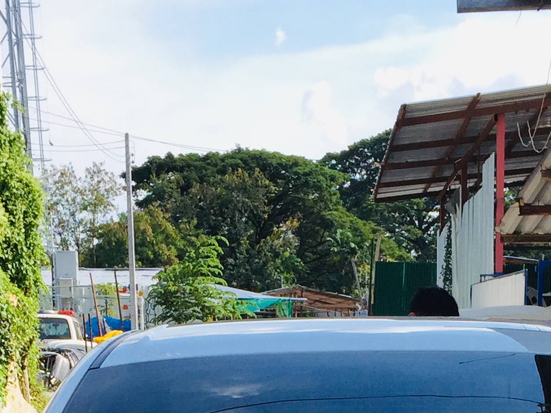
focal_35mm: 99
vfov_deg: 13.7
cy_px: 687
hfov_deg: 19.8
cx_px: 361
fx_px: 1576
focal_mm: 4.15
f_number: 2.2
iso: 32
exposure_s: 1/989
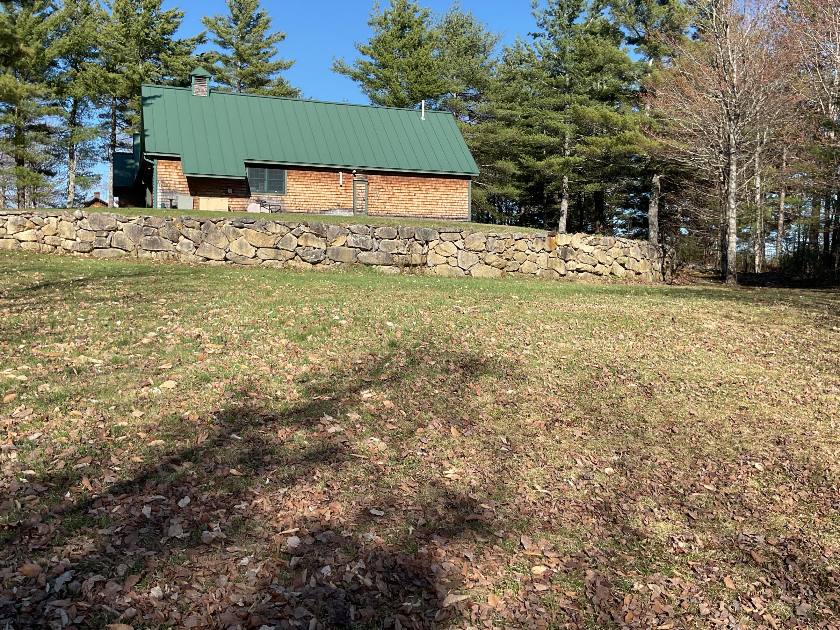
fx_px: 801
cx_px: 425
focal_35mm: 33
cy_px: 279
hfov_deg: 55.4
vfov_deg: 42.9
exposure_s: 1/1279
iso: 16
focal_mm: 3
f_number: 1.8
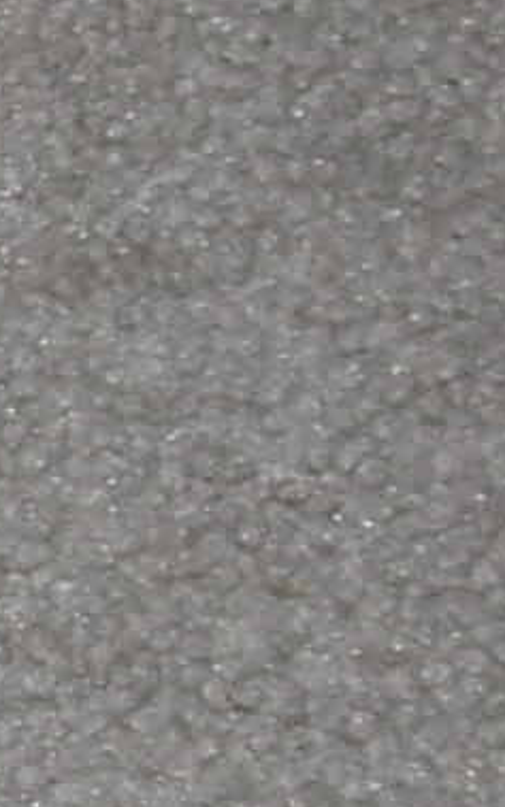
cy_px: 767
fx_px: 5063
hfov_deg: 5.4
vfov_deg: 9.1
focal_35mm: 230
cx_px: -1036
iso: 50
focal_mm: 6
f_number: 2.7
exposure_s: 1/60.1
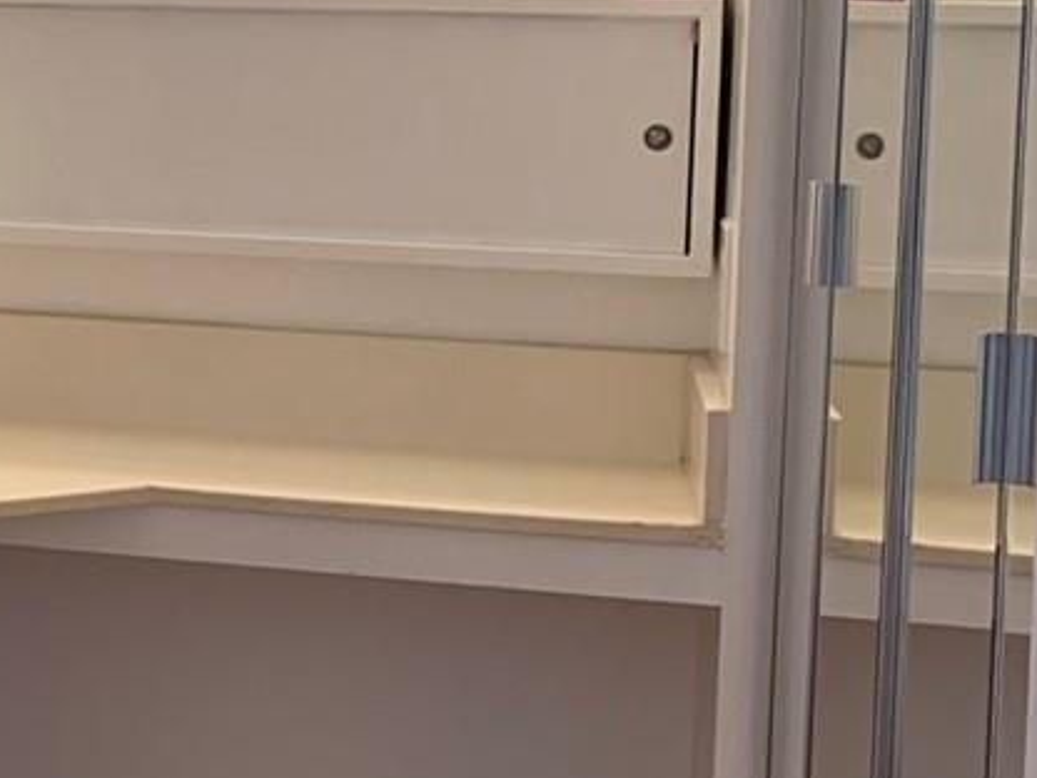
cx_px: -668
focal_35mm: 100
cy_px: 77
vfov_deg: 14.6
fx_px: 2996
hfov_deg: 17.1
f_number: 1.8
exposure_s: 1/120
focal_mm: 4.25
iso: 80
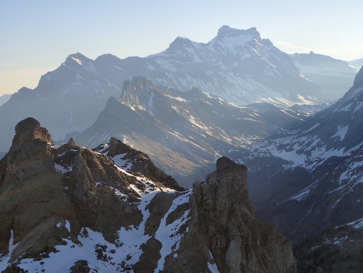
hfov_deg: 26.3
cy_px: 136
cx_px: 182
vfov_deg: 19.9
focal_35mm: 74
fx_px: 776
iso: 100
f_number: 5.6
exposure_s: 1/500
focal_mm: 13.47
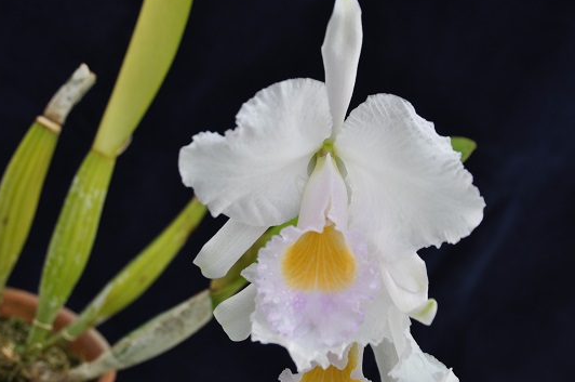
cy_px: 182
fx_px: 1403
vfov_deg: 15.5
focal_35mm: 88
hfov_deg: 23.1
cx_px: 311
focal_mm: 52
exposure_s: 1/60
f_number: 8
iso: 220
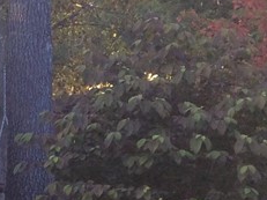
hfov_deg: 12.7
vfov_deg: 10.2
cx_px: -210
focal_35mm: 142
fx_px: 1095
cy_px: 258
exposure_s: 1/120
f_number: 2.4
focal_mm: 3.3
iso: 50
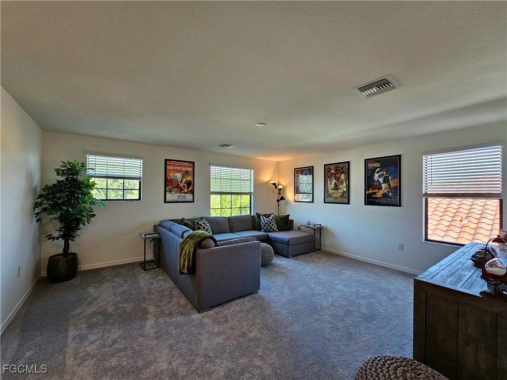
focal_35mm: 13
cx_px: 254
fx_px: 190
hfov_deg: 106.2
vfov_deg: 89.9
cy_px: 190
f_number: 2.2
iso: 125
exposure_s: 1/60.2
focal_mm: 2.2
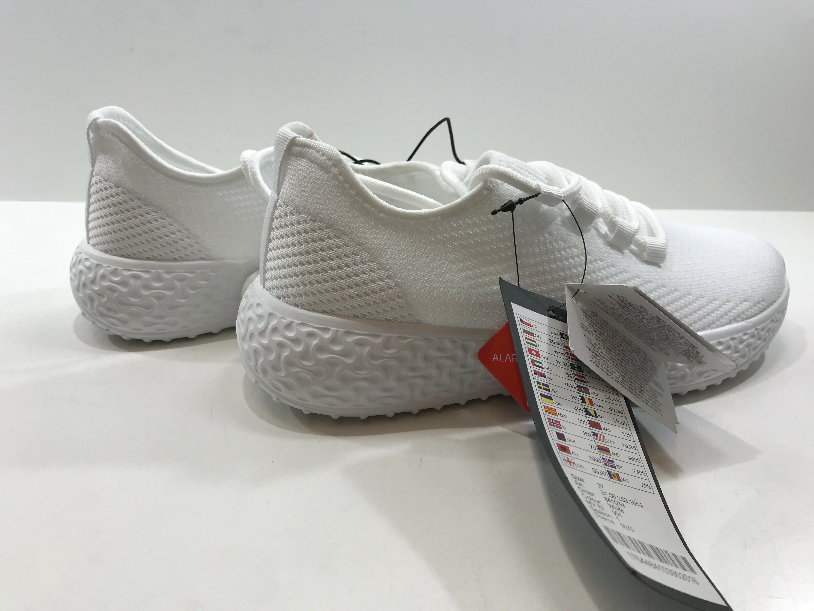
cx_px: 407
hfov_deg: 63.4
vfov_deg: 49.7
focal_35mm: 28
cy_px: 306
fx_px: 658
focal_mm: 3.99
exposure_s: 1/307
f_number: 1.8
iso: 20
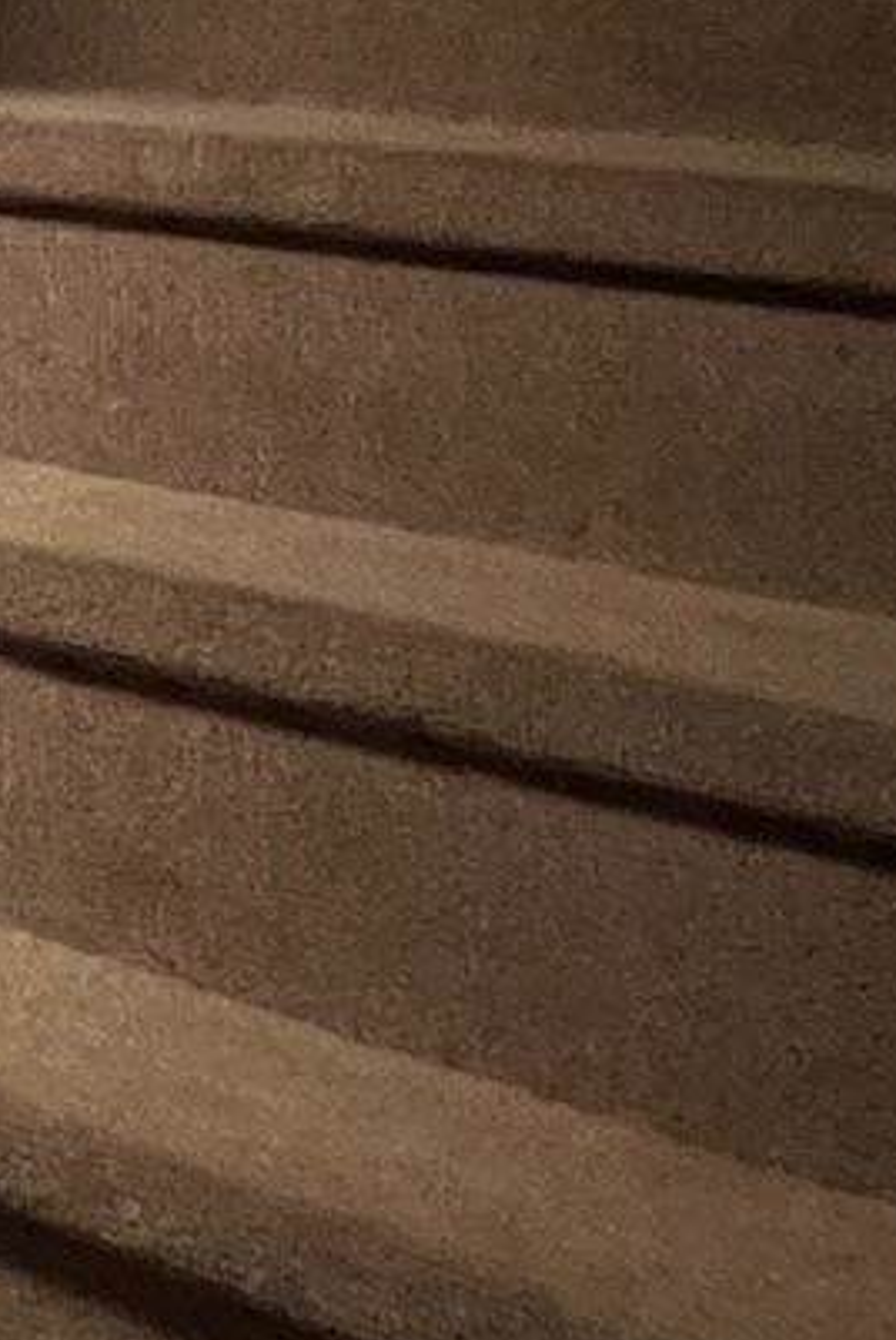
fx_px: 2571
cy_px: -127
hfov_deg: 10.1
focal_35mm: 69
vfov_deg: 26.9
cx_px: -2103
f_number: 1.8
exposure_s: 1/40
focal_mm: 1.57
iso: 640
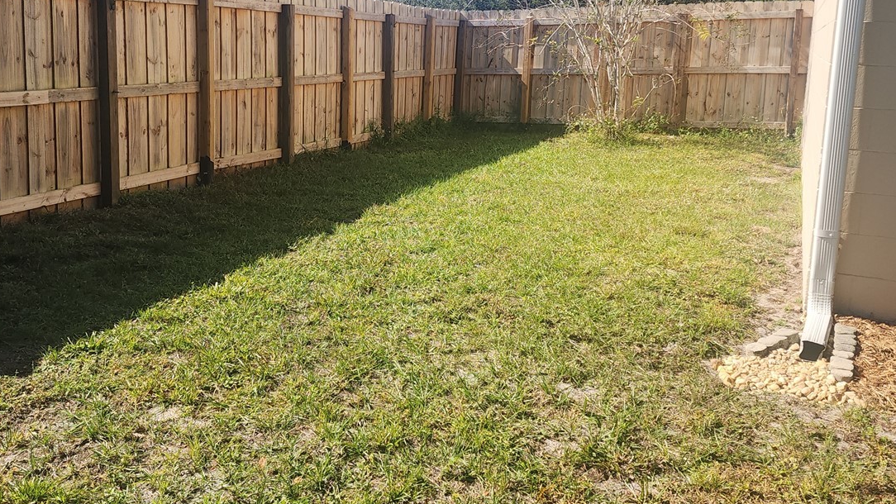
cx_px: 425
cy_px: 157
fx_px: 879
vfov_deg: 31.7
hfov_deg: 54.0
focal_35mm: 37
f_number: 1.8
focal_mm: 6.4
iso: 12
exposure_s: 1/679
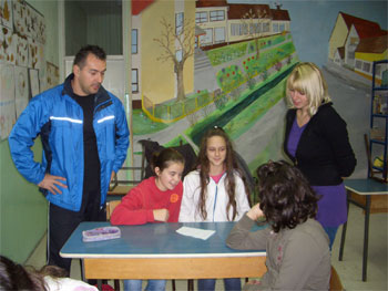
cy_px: 146
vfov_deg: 40.7
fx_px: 393
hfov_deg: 52.6
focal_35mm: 35
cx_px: 194
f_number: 2.6
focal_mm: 5.8
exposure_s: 1/60
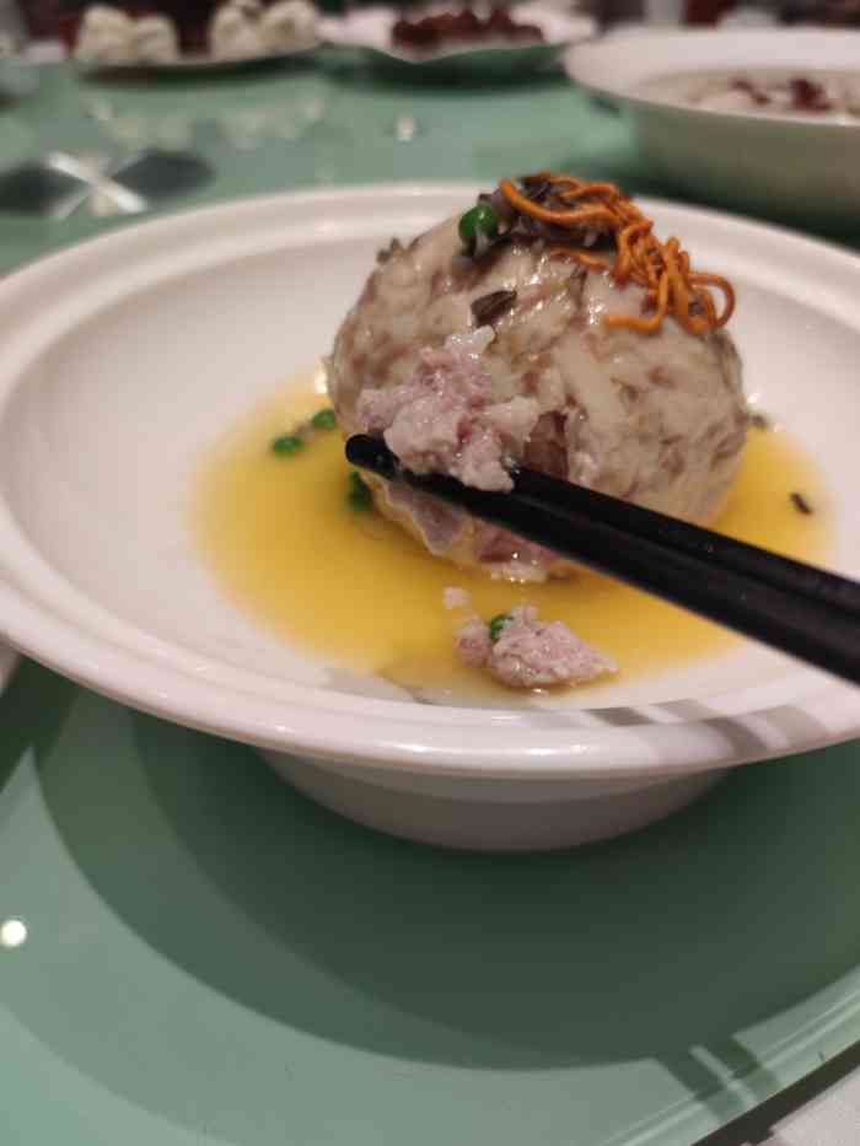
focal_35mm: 24
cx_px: 430
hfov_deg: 56.8
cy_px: 573
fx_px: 795
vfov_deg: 71.6
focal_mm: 6.72
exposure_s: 1/100
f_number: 1.69
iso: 141
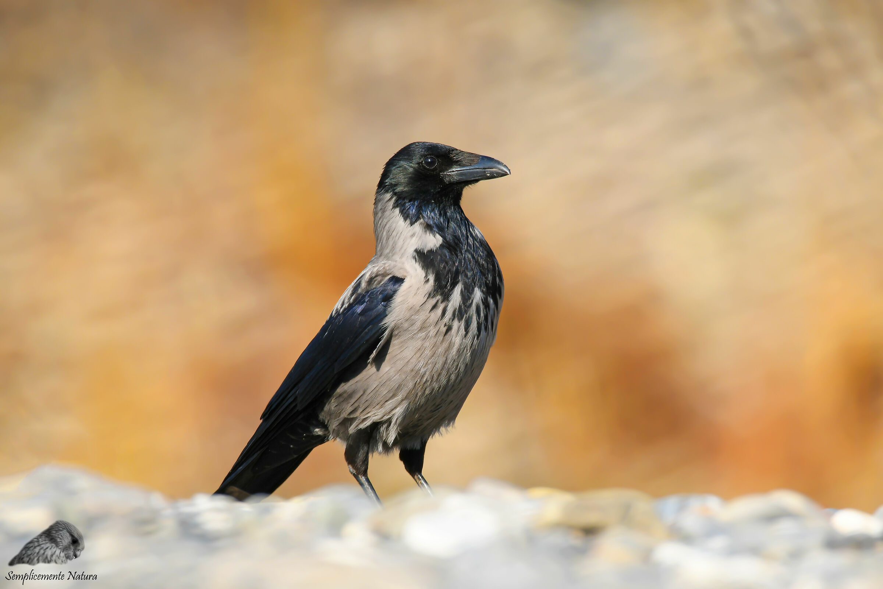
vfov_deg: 1.5
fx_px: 22073
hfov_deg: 2.3
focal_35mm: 900
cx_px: 442
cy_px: 294
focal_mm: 600
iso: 200
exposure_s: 1/250
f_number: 9
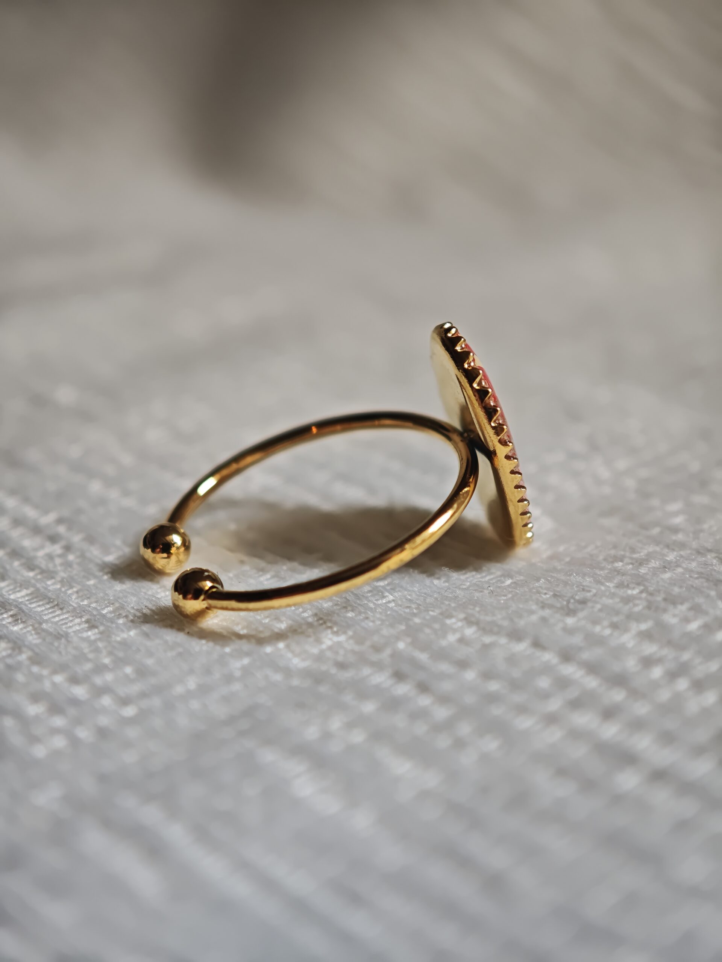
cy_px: 481
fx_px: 1947
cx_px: 361
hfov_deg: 21.0
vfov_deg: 27.8
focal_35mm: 70
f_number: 1.8
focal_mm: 11.5
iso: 125
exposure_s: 1/100
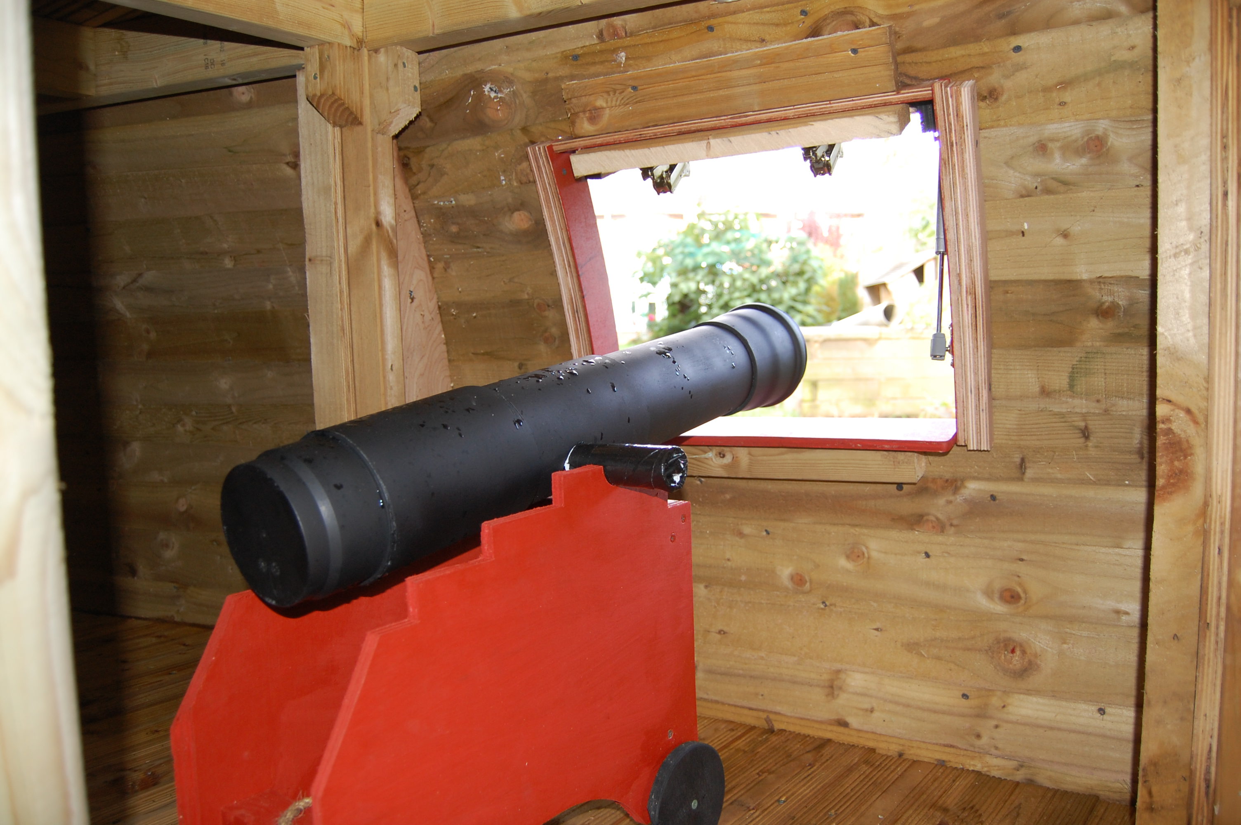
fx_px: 930
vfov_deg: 47.8
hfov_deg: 67.4
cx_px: 620
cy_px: 412
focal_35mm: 27
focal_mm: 18
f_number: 3.5
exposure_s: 1/60
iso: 400
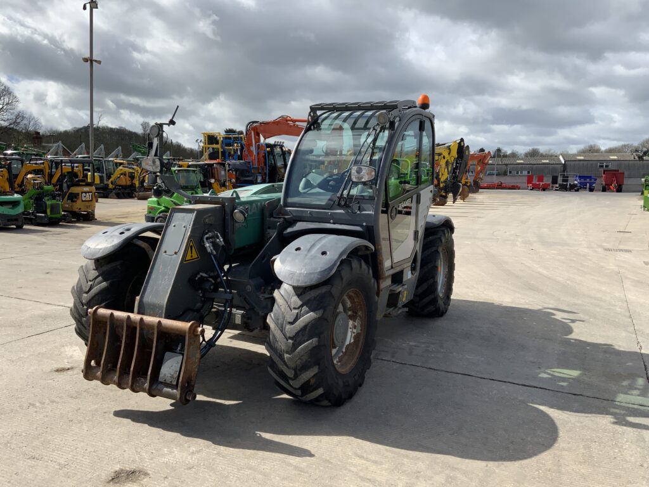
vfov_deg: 48.2
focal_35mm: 29
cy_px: 244
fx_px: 544
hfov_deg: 61.7
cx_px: 324
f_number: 1.8
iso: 16
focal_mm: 3
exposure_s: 1/1912
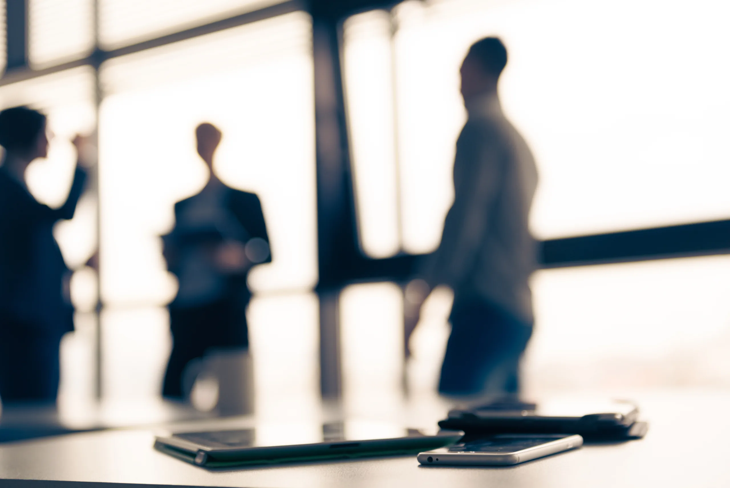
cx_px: 365
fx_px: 1116
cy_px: 244
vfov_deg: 24.6
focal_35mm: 55
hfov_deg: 36.2
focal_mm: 55
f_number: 2.8
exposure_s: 1/200
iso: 250
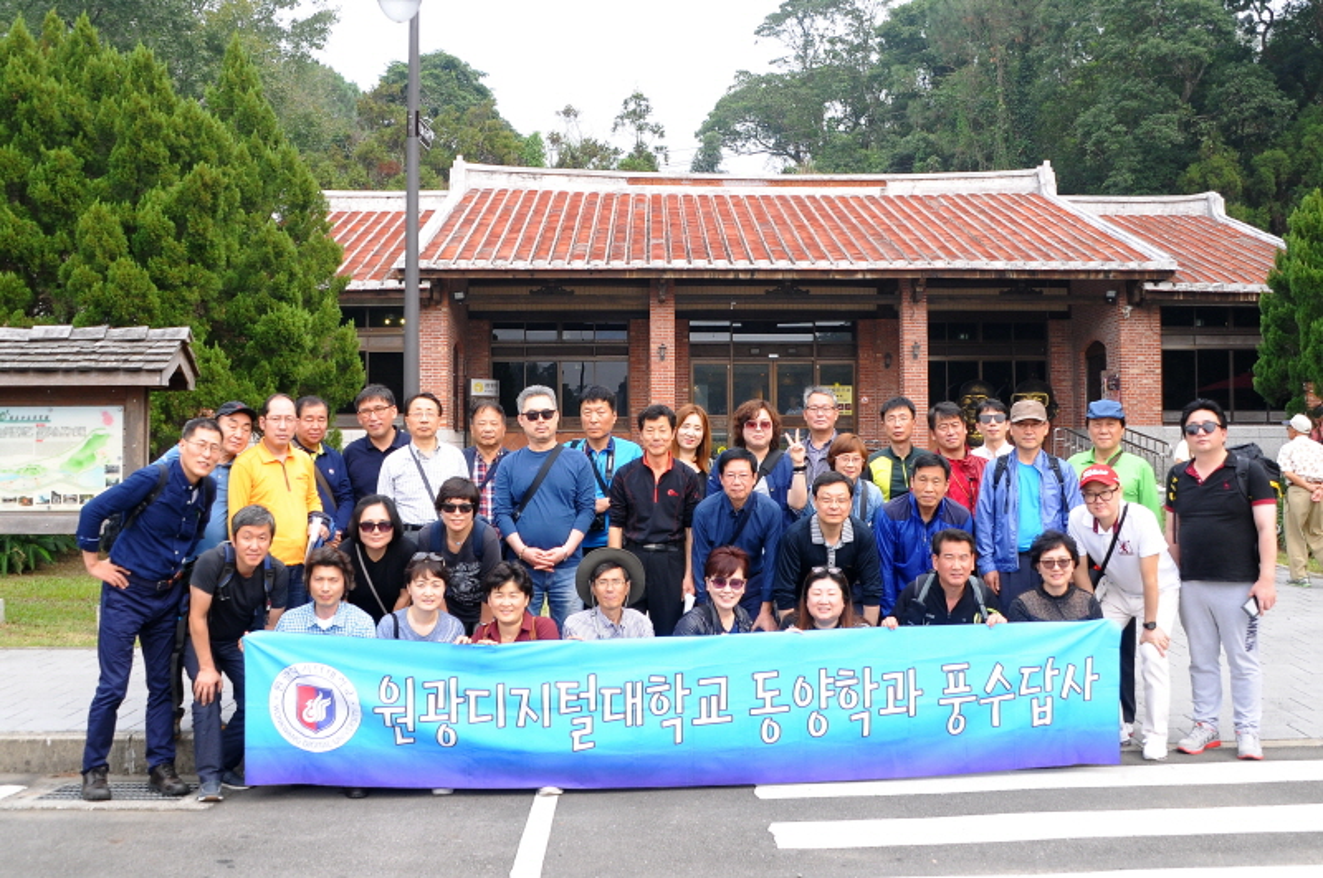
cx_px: 662
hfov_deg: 67.5
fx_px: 991
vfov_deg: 47.8
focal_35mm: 27
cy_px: 439
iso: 200
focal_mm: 18
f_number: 5
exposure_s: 1/160
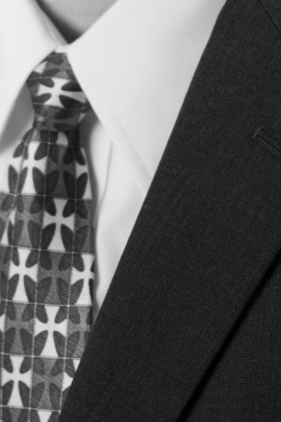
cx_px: 90
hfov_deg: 3.2
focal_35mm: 425
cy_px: -170
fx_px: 4980
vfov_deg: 4.8
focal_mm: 85
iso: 900
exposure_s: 1/125
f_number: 1.8
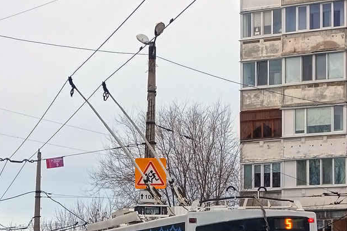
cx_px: 185
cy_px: 194
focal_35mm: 119
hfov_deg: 17.2
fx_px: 1147
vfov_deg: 11.5
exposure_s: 1/100
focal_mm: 23.01
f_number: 3.5
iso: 125
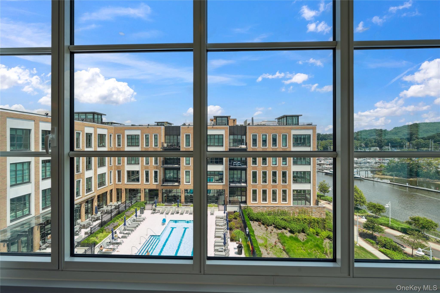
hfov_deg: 96.7
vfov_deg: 73.7
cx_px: 220
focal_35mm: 16
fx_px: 196
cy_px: 146
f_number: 9
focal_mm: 16
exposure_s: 1/80
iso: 80
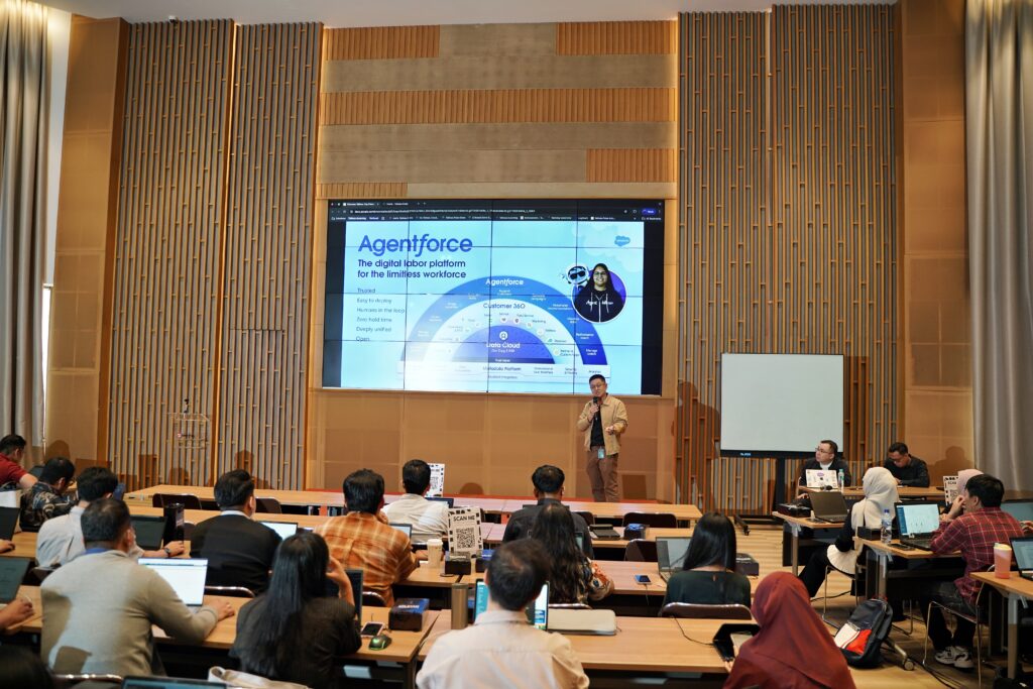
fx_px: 804
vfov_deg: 46.4
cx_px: 516
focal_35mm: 28
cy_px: 344
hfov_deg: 65.5
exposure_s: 1/100
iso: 500
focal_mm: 28
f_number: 2.8
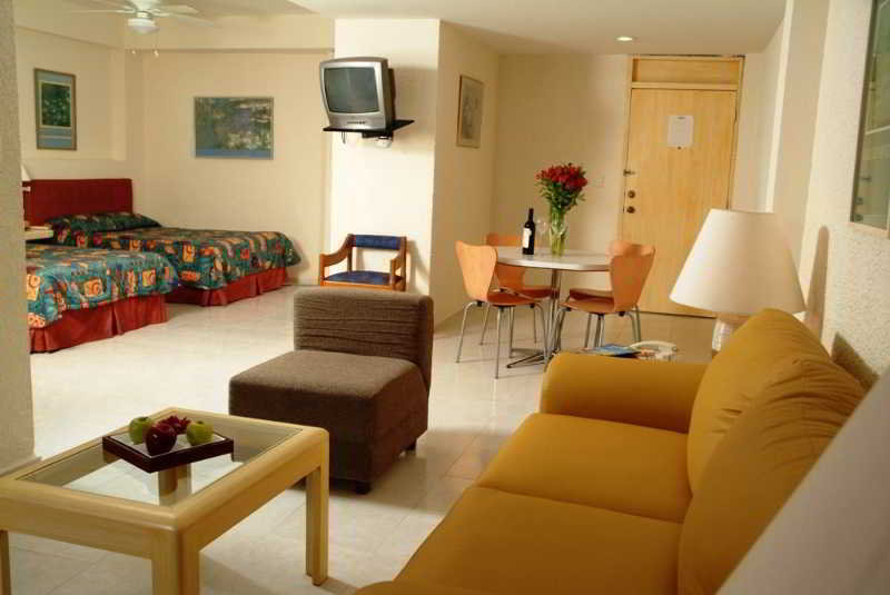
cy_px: 298
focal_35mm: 34
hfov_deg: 55.1
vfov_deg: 38.4
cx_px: 445
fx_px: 854
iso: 100
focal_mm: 23
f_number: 5.6
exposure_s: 1/125
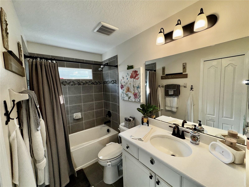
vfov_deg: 85.7
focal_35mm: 14
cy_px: 94
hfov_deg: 102.1
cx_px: 124
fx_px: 101
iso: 32
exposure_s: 1/244
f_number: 2.2
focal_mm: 2.22
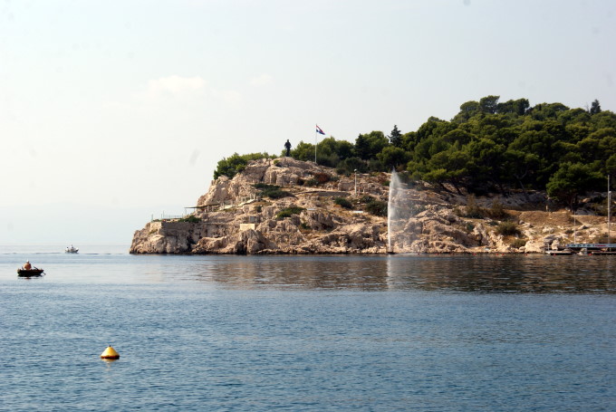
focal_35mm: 105
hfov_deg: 19.4
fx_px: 1799
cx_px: 308
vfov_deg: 13.1
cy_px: 206
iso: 100
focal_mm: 70
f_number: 13
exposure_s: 1/160
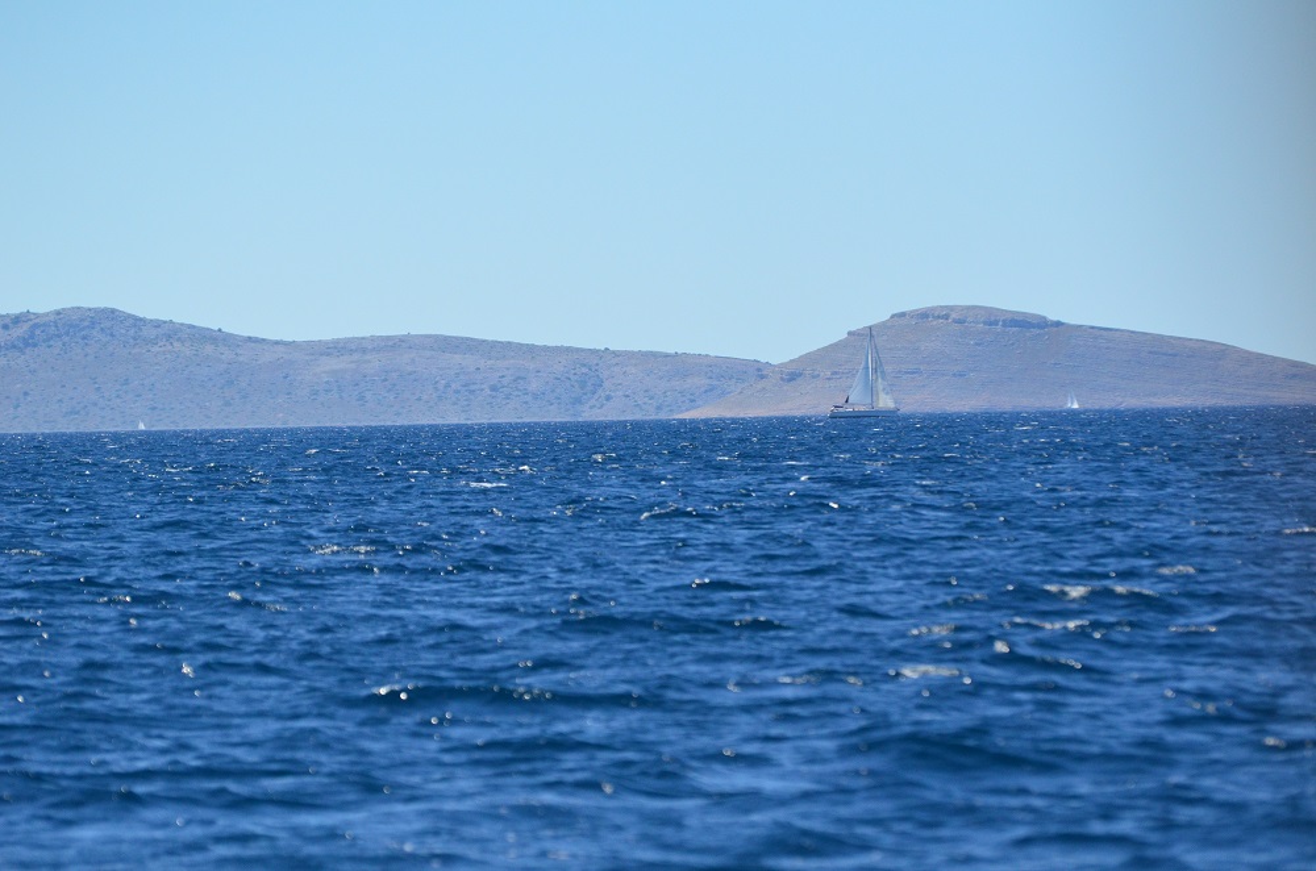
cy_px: 436
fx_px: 12036
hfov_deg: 6.3
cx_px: 658
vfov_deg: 4.1
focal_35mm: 330
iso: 1000
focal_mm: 220
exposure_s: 1/8000
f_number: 5.3
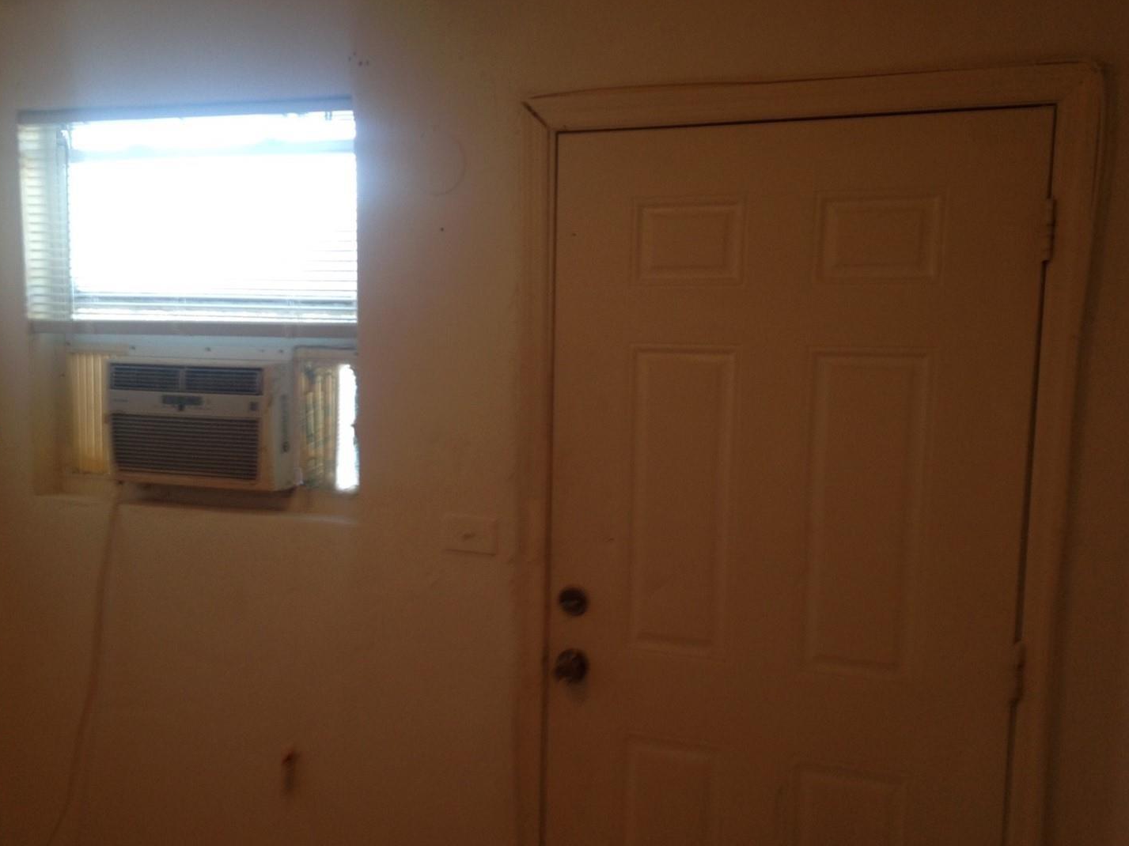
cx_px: 509
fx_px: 1207
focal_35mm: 37
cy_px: 441
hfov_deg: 50.1
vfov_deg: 38.7
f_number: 2.4
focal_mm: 4.12
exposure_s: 1/24
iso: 50
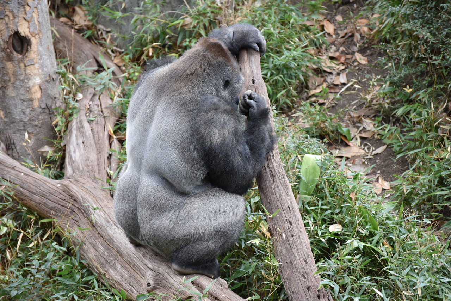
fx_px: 2130
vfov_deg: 8.1
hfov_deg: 12.1
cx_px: 226
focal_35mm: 170
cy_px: 150
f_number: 5
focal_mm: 170
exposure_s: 1/400
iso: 1250
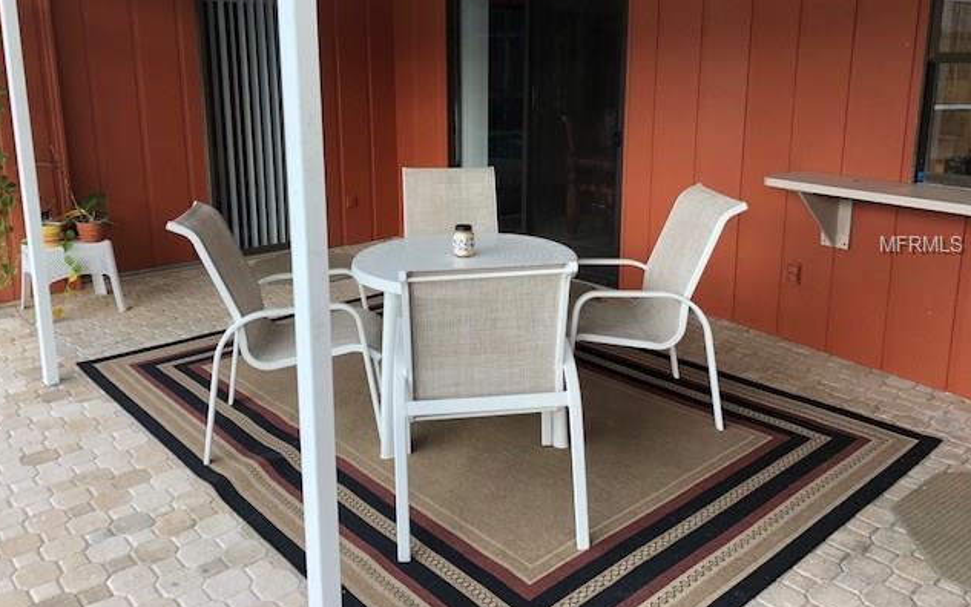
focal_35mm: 30
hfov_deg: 62.9
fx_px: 794
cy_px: 245
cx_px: 482
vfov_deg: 41.7
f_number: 1.8
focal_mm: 4
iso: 50
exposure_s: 1/120
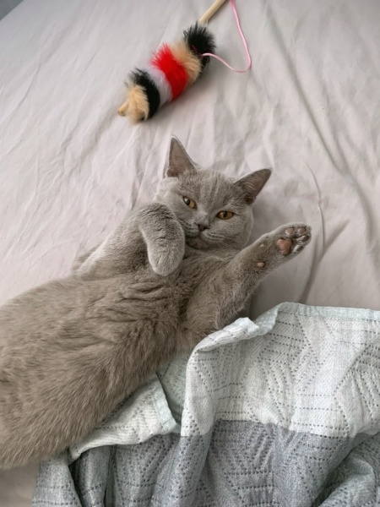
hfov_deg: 53.1
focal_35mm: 26
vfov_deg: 67.3
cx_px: 190
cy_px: 254
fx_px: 381
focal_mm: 4.25
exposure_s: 1/60
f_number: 1.8
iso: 160
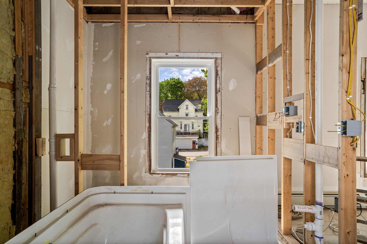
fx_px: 214
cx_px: 184
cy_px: 122
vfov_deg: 59.5
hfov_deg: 81.2
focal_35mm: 21
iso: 320
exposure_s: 1/8
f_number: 9
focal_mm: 21
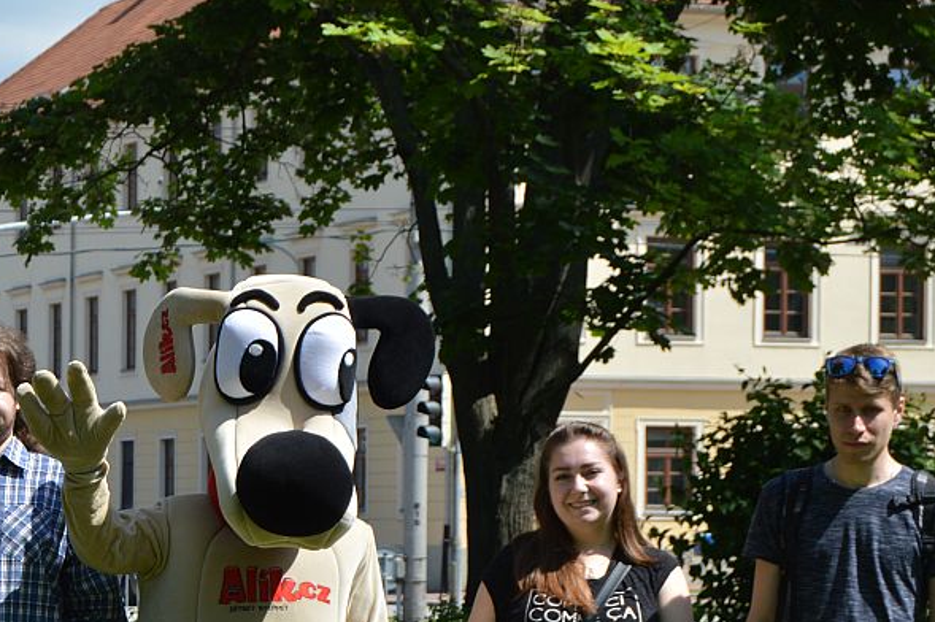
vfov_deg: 10.2
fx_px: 3452
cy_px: 609
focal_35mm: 133
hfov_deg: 15.2
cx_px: 21
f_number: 8
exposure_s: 1/250
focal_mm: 40
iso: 100
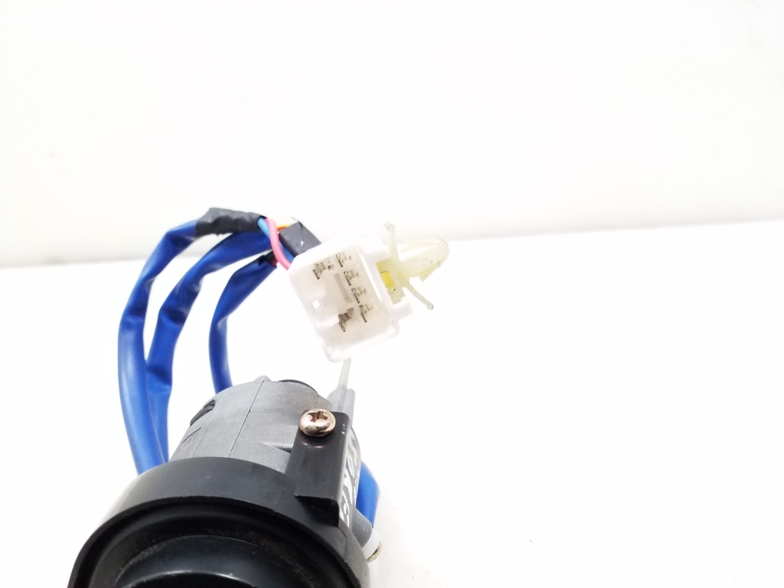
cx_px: 392
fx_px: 612
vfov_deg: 51.4
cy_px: 294
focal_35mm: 27
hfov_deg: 65.3
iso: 250
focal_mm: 3.6
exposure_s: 1/50
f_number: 1.9
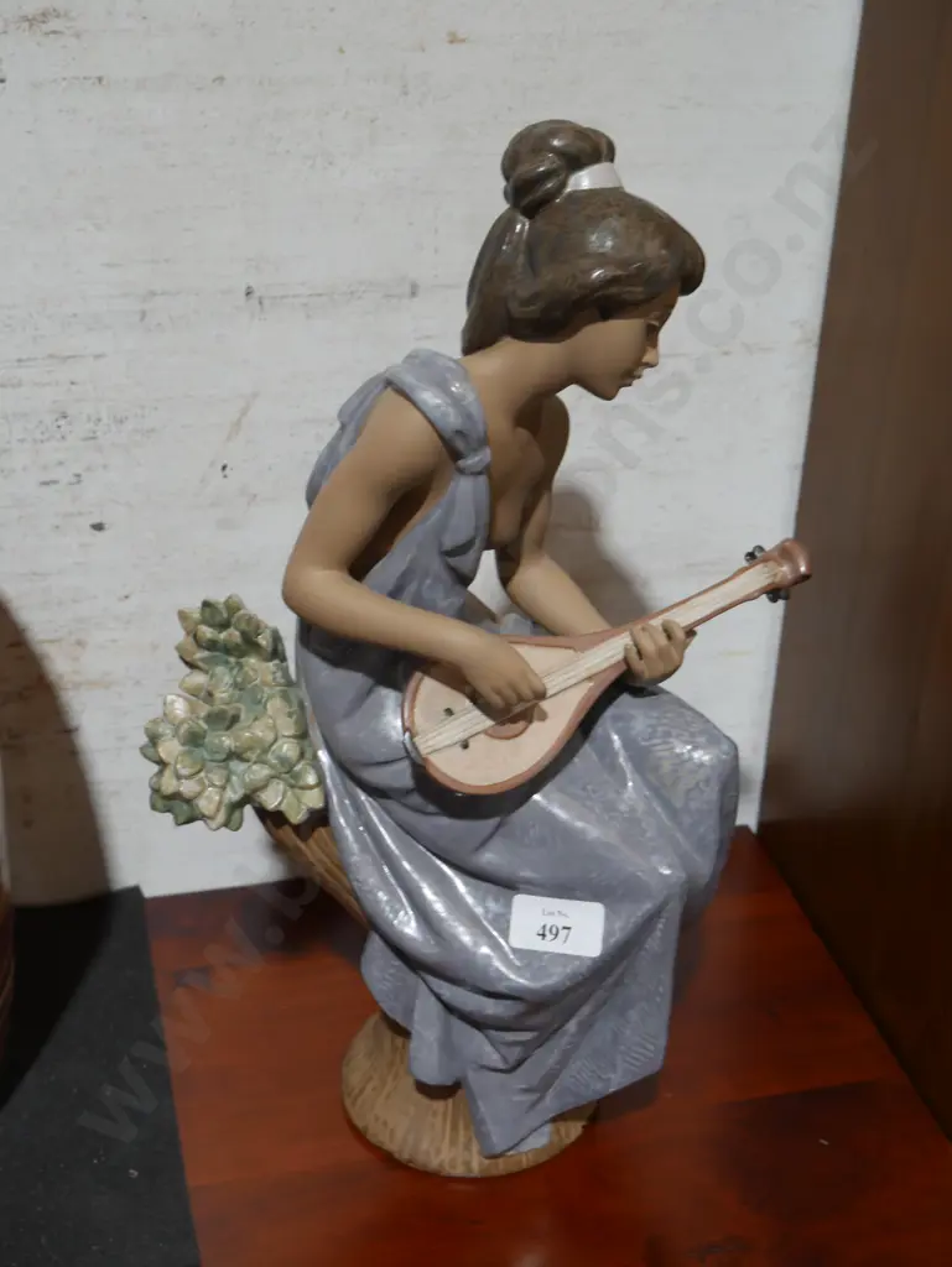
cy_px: 634
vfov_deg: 46.8
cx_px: 476
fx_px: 1466
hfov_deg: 36.0
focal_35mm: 40
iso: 640
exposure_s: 1/60
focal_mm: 20
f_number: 5.6
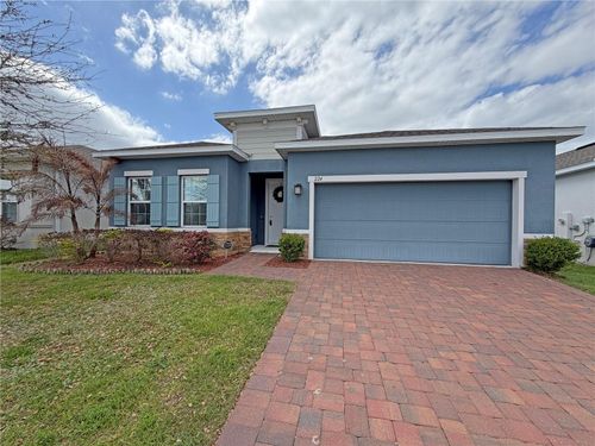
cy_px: 223
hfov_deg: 102.1
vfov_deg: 85.7
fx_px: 241
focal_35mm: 14
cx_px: 298
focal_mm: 2.22
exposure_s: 1/1105
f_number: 2.2
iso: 25
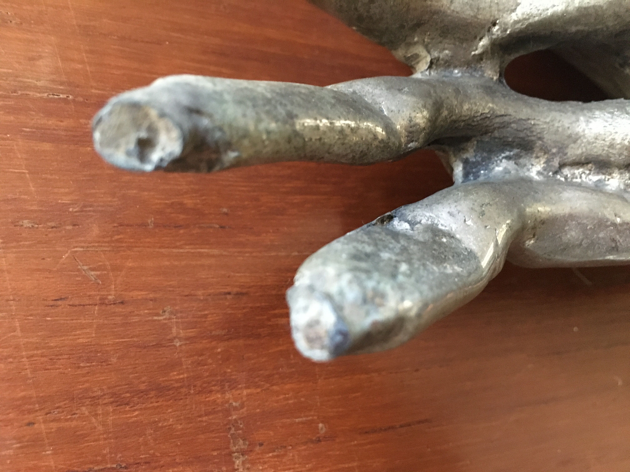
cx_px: 315
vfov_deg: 48.2
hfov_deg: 61.7
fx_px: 528
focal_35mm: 29
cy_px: 236
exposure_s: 1/17
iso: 400
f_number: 2.2
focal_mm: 4.15
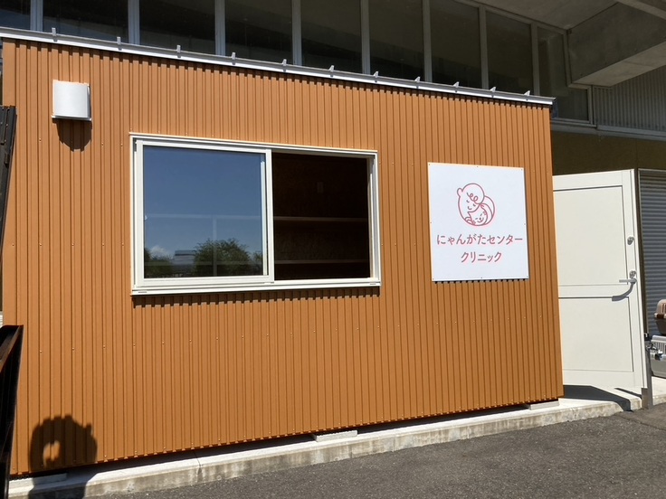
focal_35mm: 28
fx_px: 539
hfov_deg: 63.4
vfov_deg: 49.7
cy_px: 250
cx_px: 333
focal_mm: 3.99
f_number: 1.8
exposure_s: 1/2857
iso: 20
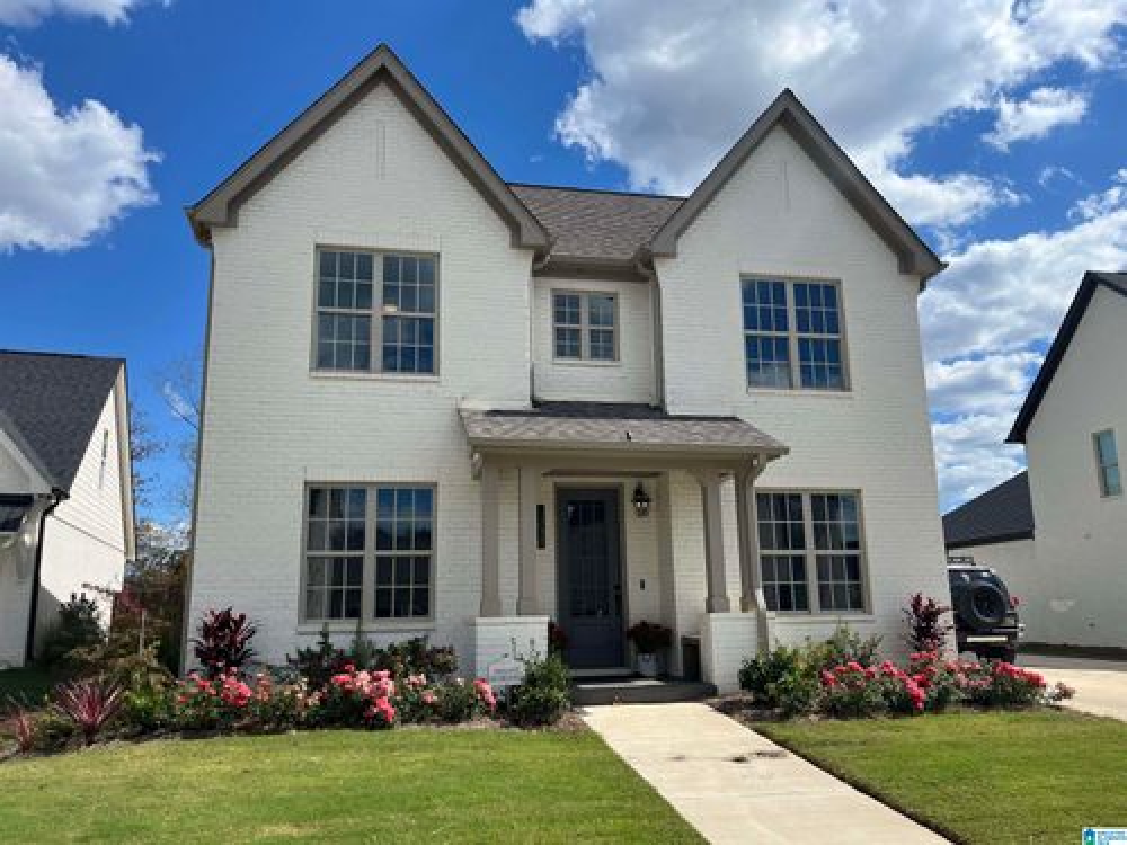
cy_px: 422
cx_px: 564
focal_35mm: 26
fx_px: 846
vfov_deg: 53.1
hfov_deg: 67.3
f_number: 1.6
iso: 50
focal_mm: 5.1
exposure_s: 1/4854
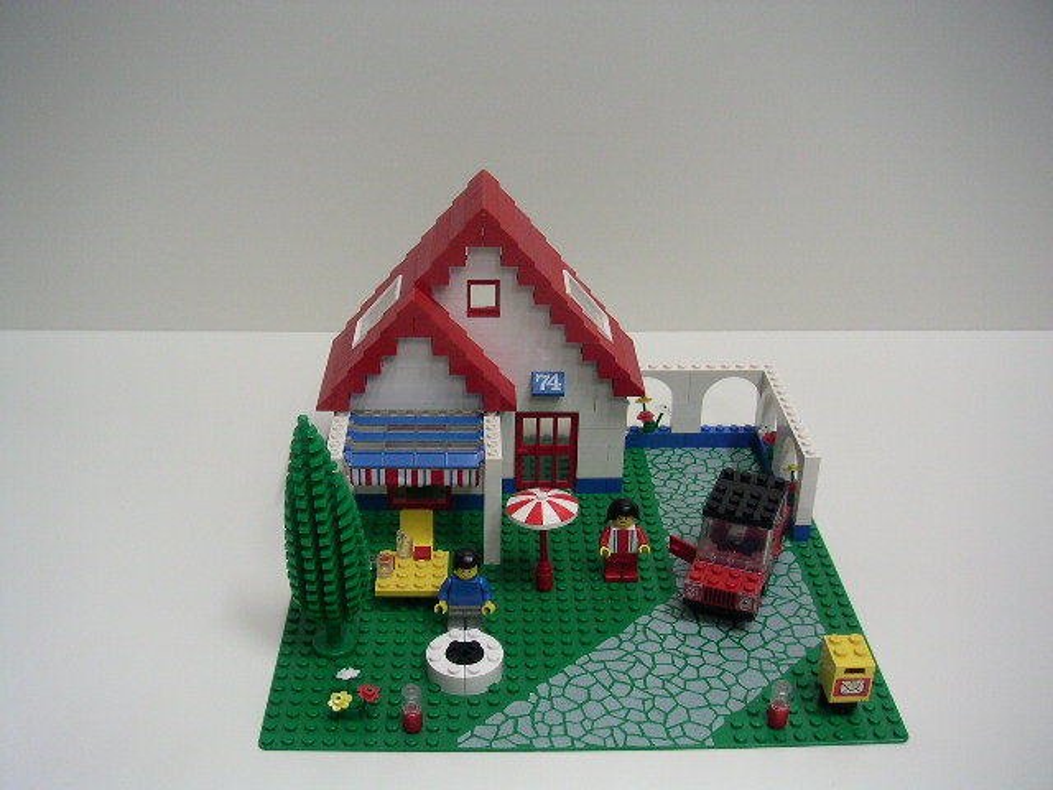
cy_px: 395
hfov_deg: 49.0
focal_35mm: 38
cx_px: 526
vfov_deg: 37.7
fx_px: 1156
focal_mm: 6
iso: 100
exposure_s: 1/15
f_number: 2.8
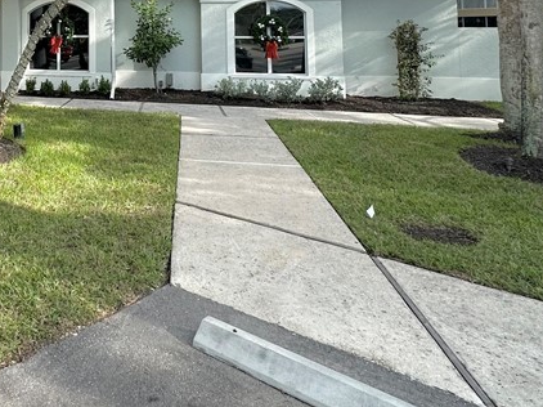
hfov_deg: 47.0
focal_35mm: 34
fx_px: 533
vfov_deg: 37.2
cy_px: -4
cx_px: 27
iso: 40
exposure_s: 1/545
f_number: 2.2
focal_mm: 2.22
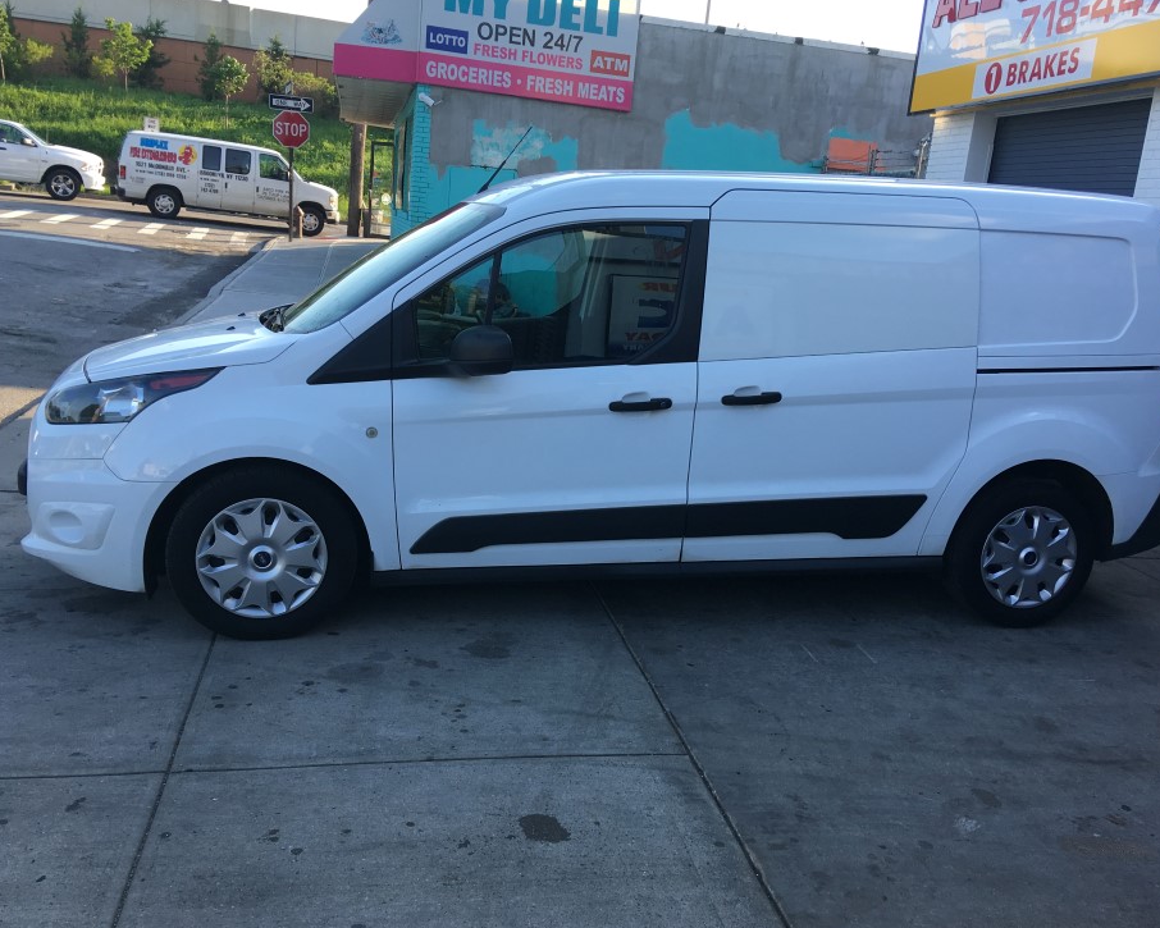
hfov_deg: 55.6
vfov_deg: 45.8
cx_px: 604
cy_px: 467
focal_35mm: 32
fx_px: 1099
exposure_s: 1/292
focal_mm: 4.15
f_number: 2.2
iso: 25
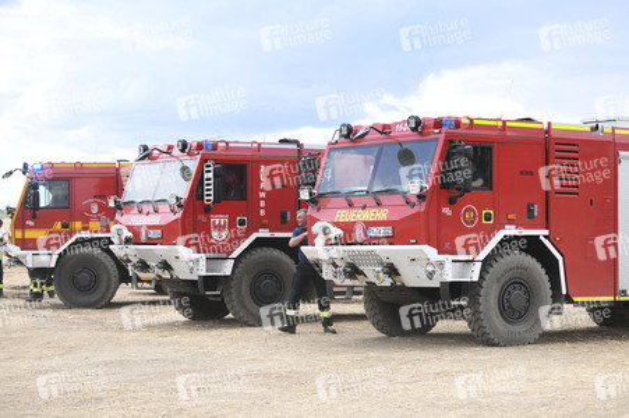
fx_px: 1397
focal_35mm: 80
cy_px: 209
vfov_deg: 17.0
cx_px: 314
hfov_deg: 25.4
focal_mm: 80
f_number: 5
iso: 2000
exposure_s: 1/4000
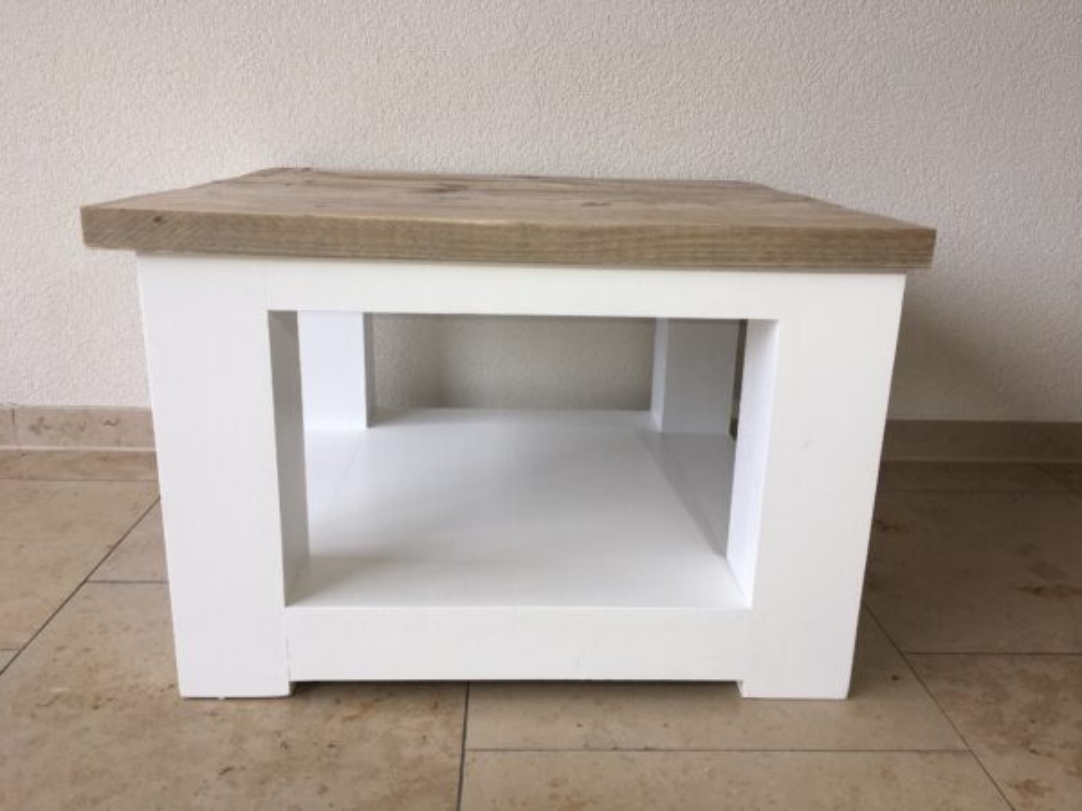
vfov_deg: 48.2
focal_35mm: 29
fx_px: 906
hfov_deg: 61.7
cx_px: 541
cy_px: 406
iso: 25
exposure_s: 1/153
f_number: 2.2
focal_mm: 4.15
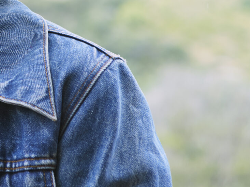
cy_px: -39
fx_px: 1697
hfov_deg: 8.2
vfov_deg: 6.3
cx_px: -155
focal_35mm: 235
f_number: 4.5
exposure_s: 1/400
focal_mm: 70
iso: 500
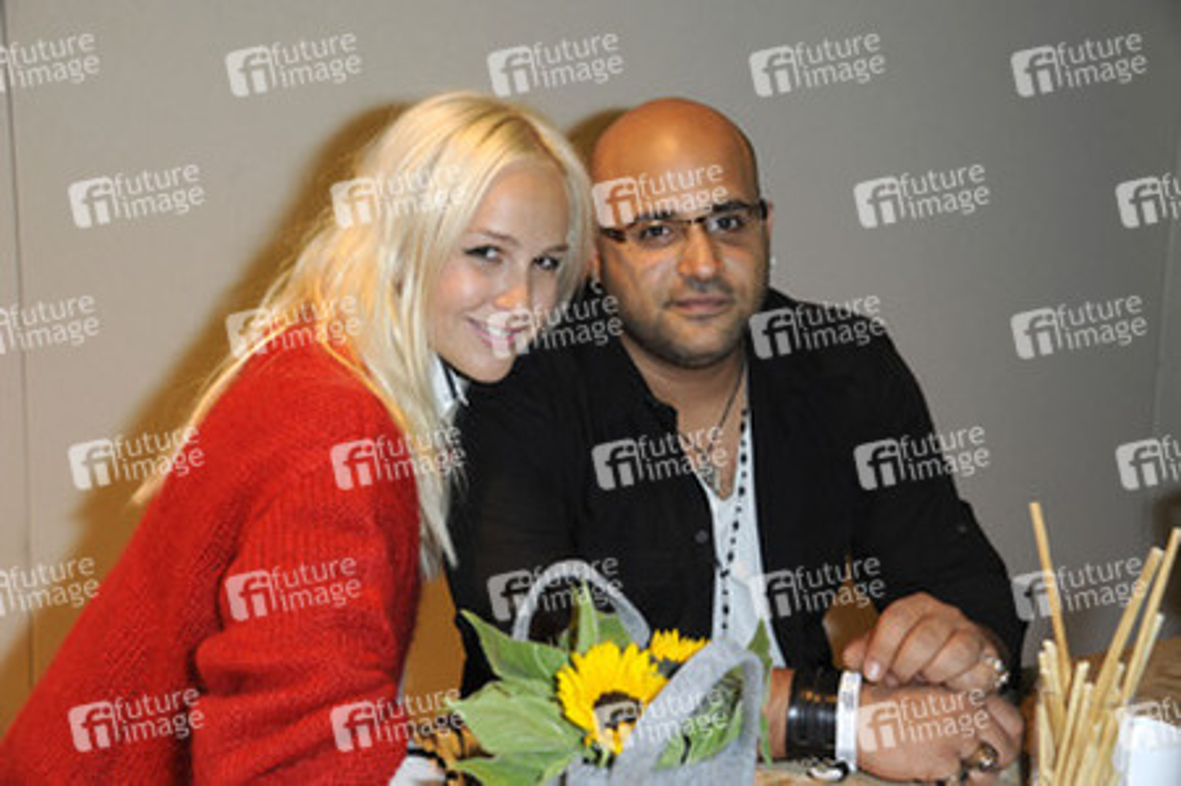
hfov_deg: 39.6
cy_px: 393
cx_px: 590
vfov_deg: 27.0
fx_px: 1639
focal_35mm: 50
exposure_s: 1/40
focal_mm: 50
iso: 1600
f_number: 5.6
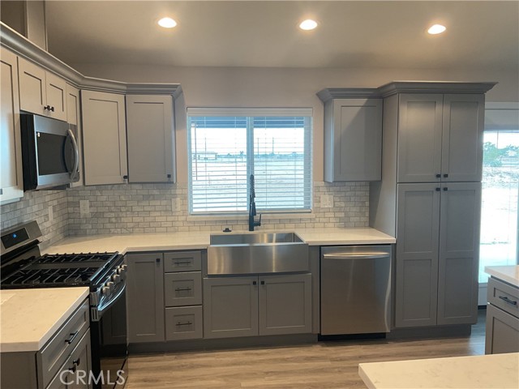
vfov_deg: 48.2
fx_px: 435
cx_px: 260
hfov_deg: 61.7
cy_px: 194
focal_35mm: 29
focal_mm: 3
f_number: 1.8
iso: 64
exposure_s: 1/60
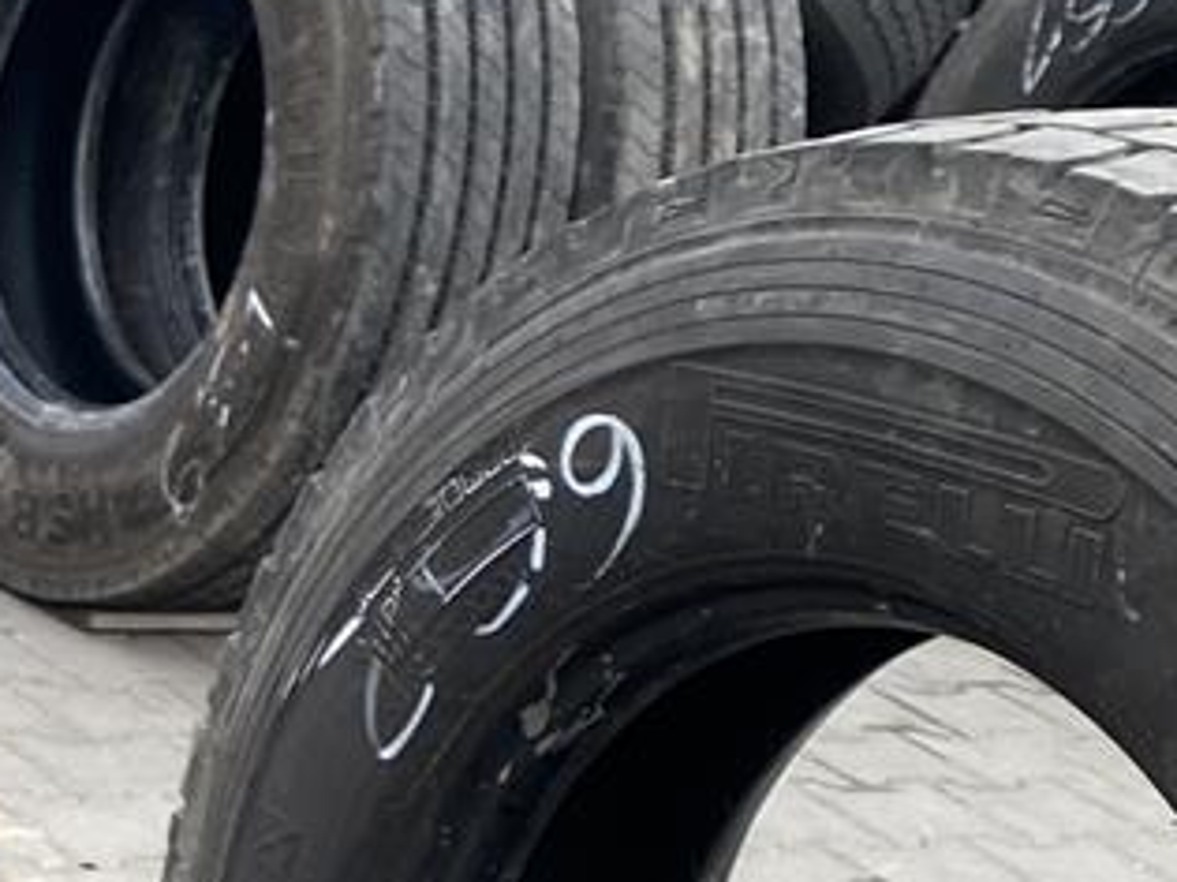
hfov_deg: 18.2
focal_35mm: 99
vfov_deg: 14.0
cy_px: 1334
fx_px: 3365
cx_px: -430
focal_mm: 4.25
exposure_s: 1/338
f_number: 1.8
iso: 32
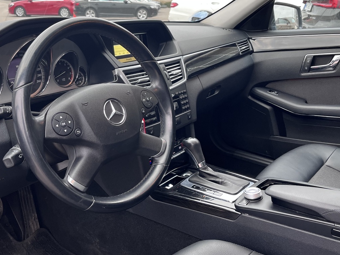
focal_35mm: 37
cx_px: 137
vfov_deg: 38.6
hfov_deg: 49.8
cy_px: 112
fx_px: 363
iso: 125
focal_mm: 5.1
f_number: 1.6
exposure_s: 1/110
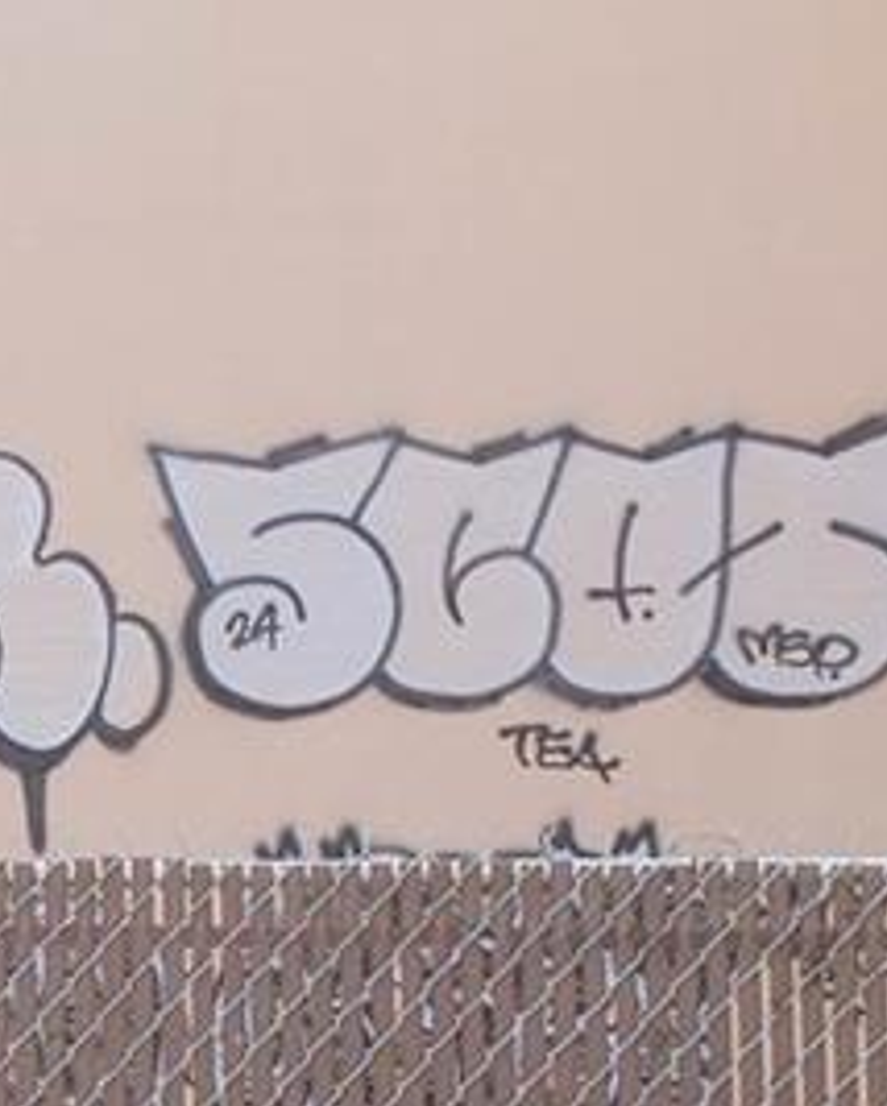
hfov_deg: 13.7
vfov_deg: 17.6
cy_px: 893
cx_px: -290
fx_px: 3540
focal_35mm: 108
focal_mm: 10
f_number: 10
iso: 250
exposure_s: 1/60
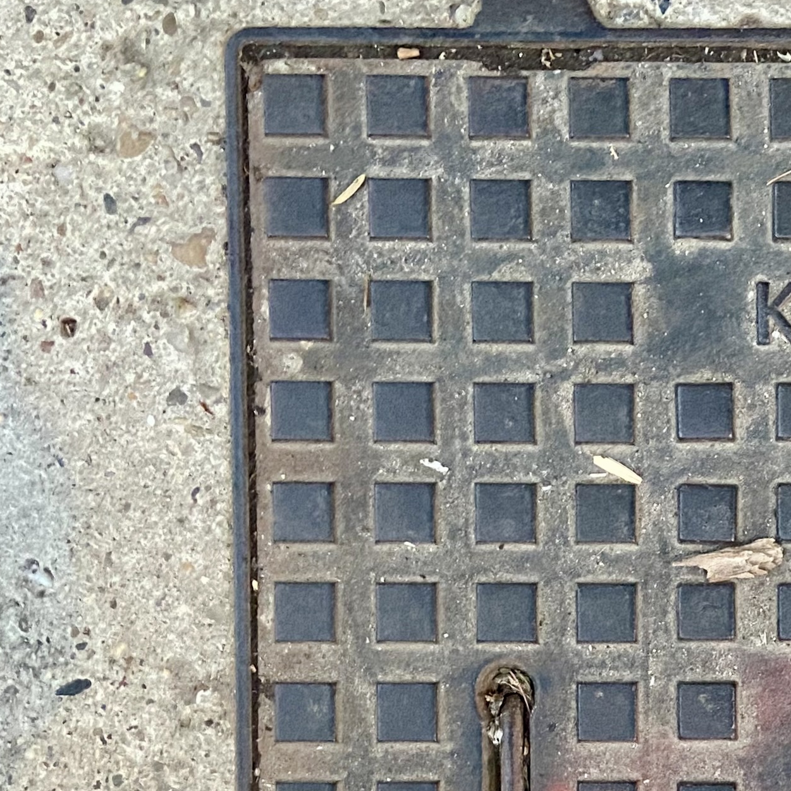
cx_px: 1033
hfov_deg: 22.6
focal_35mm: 68
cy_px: 851
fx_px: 1758
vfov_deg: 23.9
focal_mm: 4.25
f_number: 1.8
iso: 500
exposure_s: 1/50
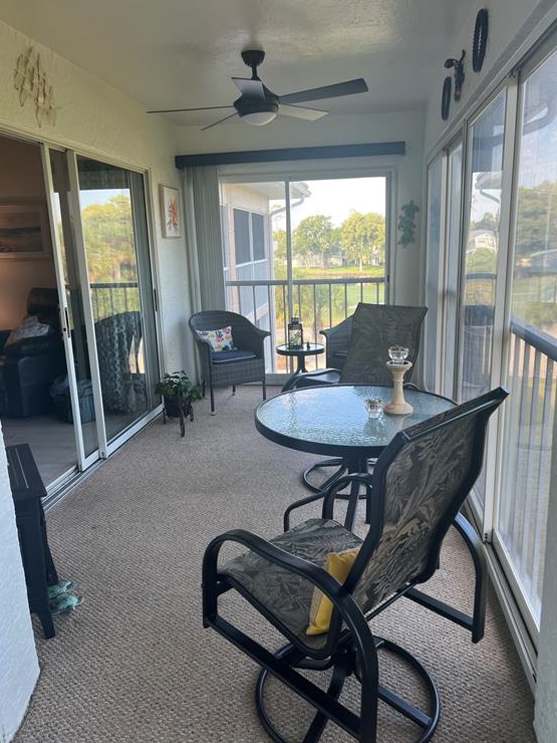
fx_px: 579
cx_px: 275
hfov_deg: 51.4
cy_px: 373
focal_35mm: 27
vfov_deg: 65.3
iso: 32
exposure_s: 1/126
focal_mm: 5.7
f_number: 1.5
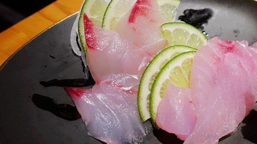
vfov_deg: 35.5
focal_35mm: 33
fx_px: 225
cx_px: 148
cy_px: 57
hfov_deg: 59.2
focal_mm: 8.8
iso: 800
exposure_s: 1/30
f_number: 3.5
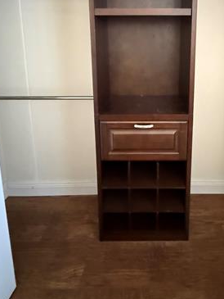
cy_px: 69
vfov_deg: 68.3
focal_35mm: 23
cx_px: 147
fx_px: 198
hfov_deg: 57.8
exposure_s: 1/31
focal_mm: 2.22
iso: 1600
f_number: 2.2
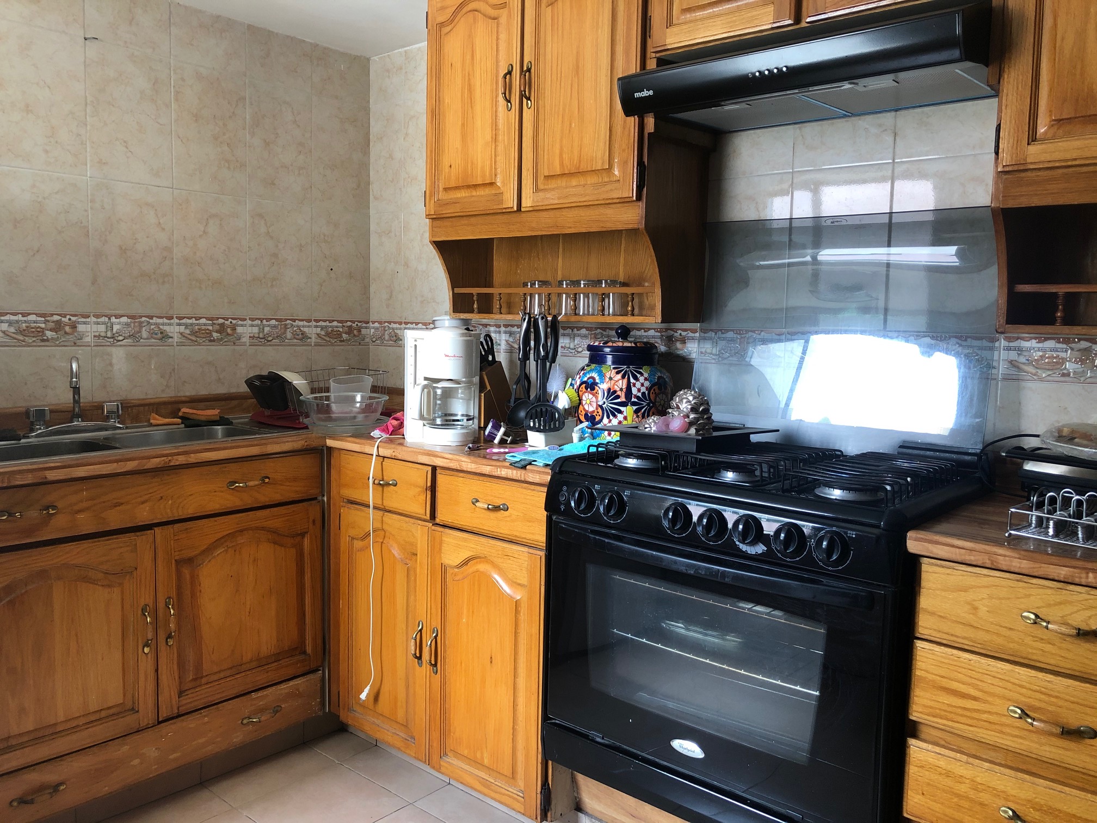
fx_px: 887
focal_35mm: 28
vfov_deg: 49.7
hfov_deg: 63.4
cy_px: 412
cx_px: 548
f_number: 1.8
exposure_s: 1/20
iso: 40
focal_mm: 3.99
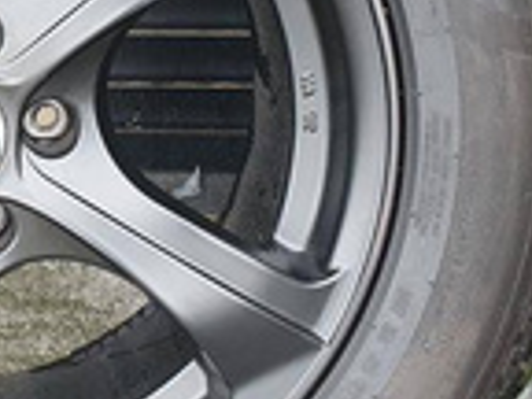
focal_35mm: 81
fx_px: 1245
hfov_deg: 22.4
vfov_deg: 18.0
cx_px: -96
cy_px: 78
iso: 100
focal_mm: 4.32
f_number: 2.4
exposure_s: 1/100
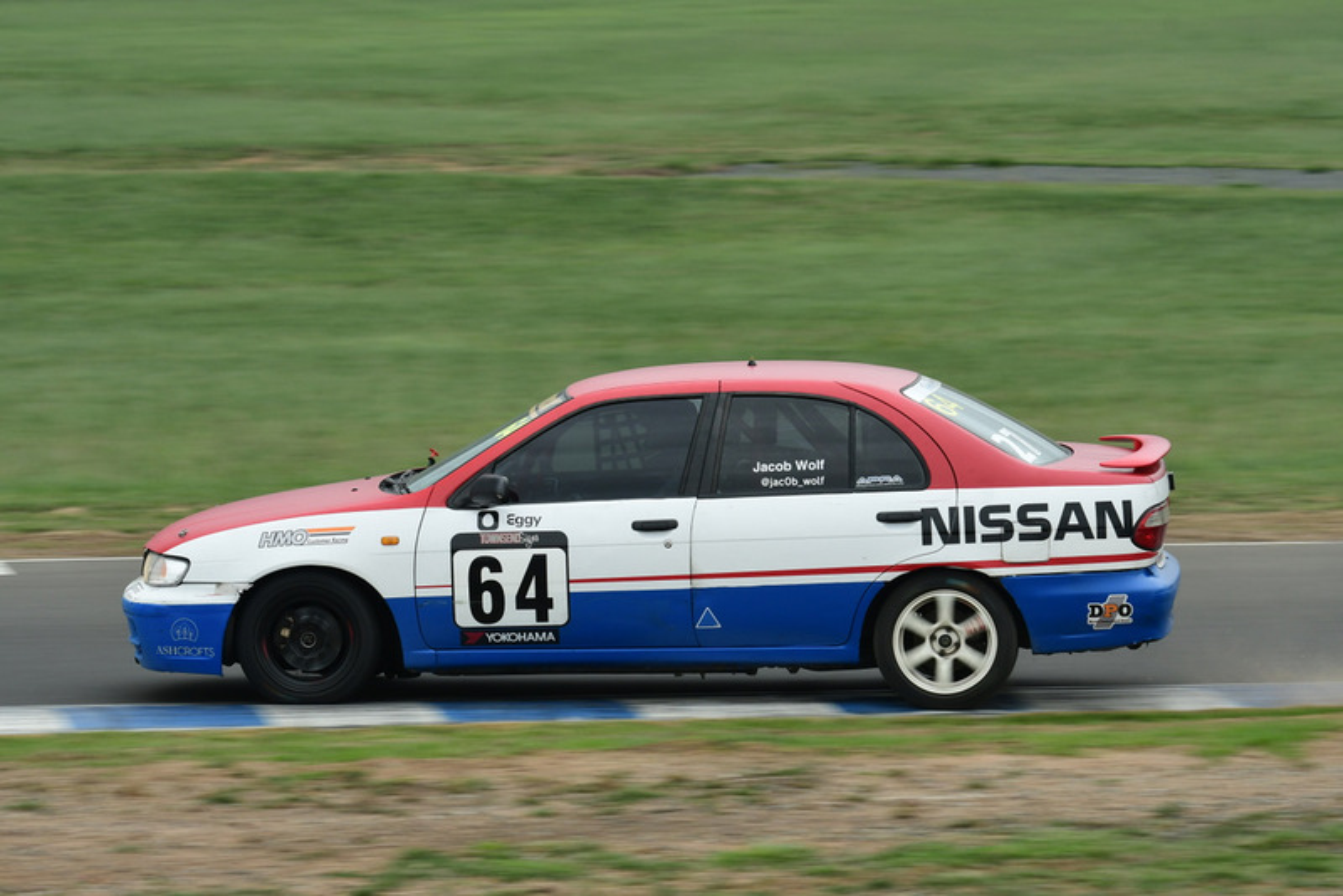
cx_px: 672
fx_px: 7557
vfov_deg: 6.8
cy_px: 448
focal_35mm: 202
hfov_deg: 10.2
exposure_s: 1/250
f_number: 11
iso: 500
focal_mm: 135
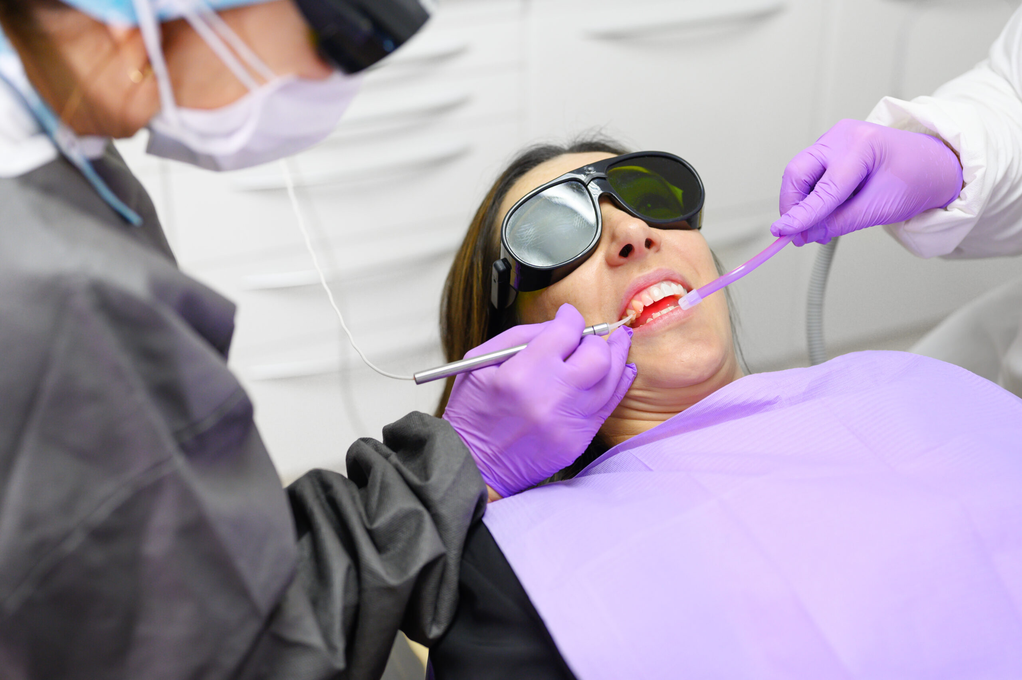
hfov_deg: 39.6
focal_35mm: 50
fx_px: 1418
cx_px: 511
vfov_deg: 27.0
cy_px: 340
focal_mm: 50
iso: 800
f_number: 2.8
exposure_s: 1/400
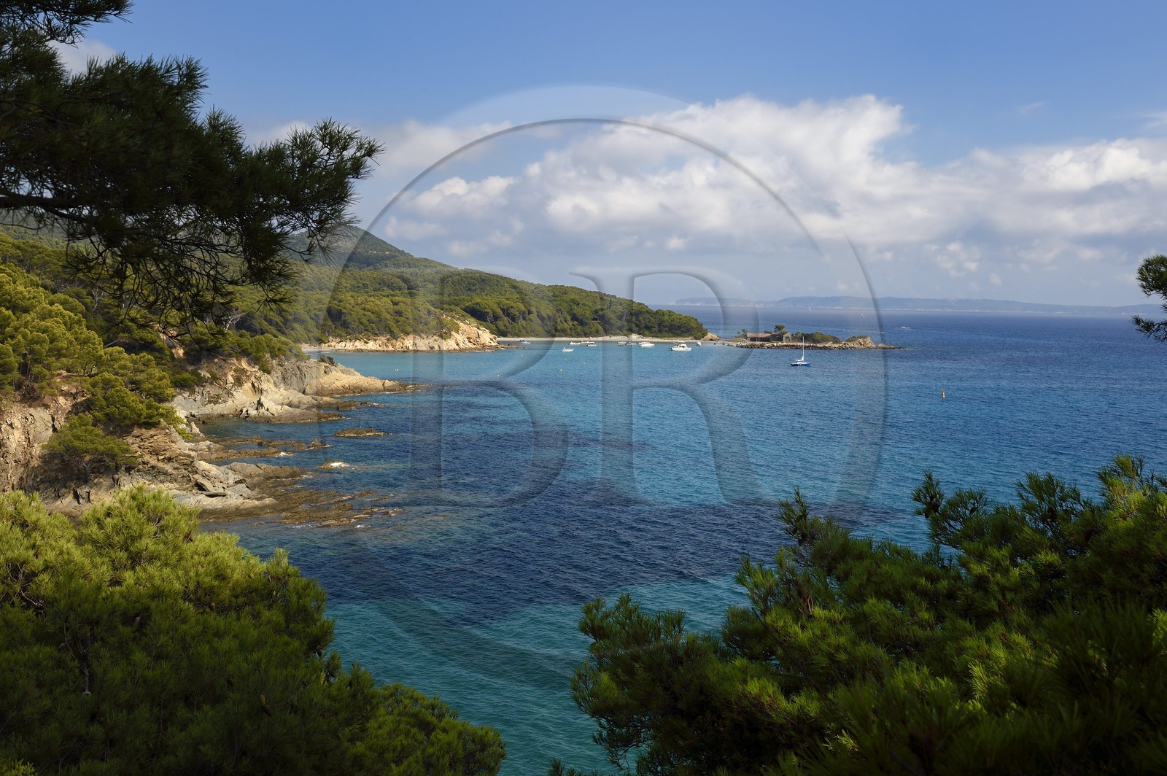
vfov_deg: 35.0
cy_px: 388
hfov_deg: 50.7
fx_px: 1231
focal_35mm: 38
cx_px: 584
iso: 200
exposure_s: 1/200
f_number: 10
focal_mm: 38
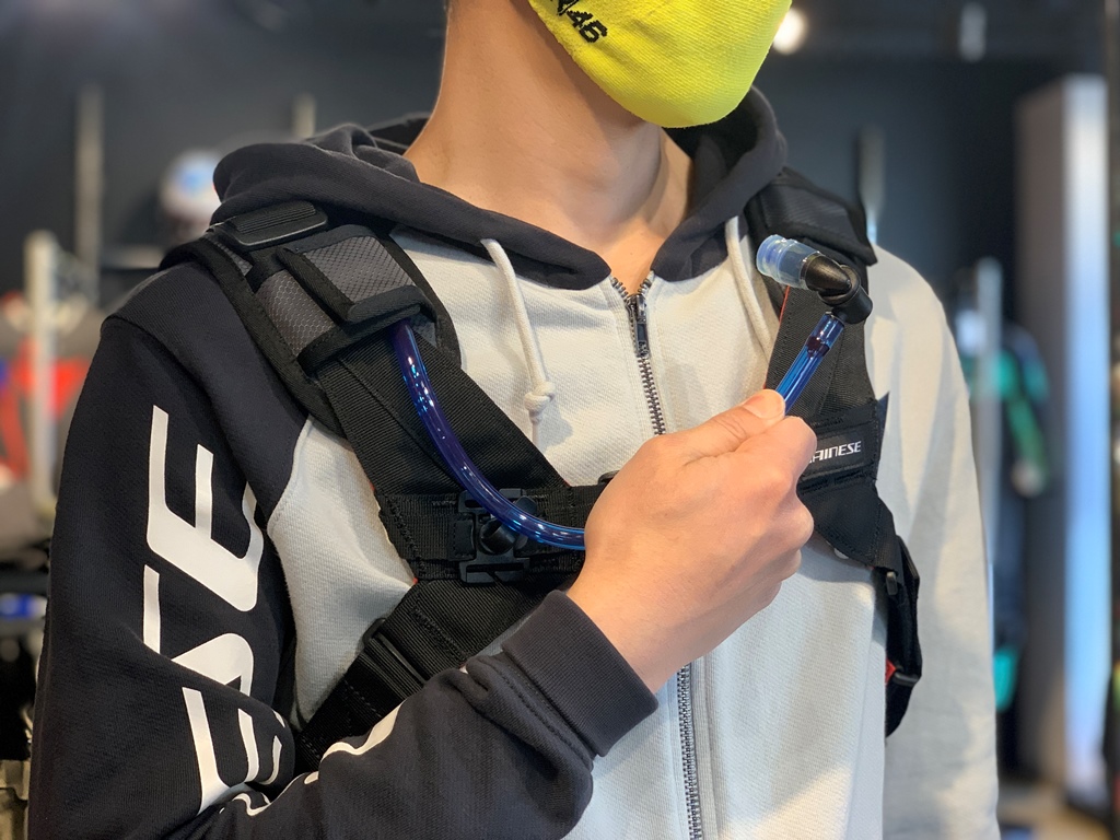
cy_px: 420
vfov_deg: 28.0
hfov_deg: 36.8
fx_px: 1682
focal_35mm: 52
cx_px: 560
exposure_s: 1/90
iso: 125
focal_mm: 6
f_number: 2.4
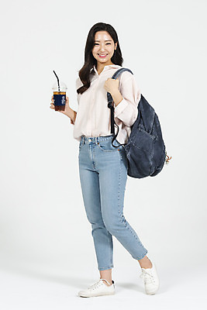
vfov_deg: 22.1
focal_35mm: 92
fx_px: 793
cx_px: 104
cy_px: 155
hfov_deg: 14.9
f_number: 13
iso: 100
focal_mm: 92
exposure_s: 1/125
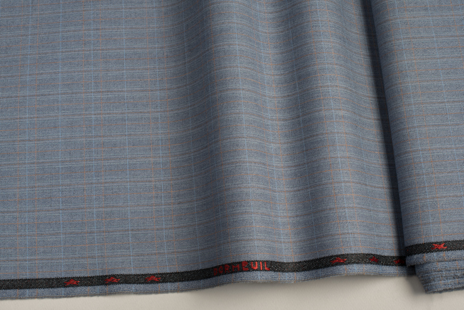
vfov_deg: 27.0
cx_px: 232
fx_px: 645
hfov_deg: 39.6
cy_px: 155
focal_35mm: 50
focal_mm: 50
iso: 100
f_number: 13
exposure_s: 1/125
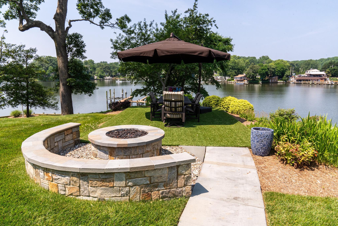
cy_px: 113
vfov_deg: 53.1
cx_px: 169
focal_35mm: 24
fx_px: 225
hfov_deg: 73.7
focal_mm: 24
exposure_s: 1/200
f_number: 22
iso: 800
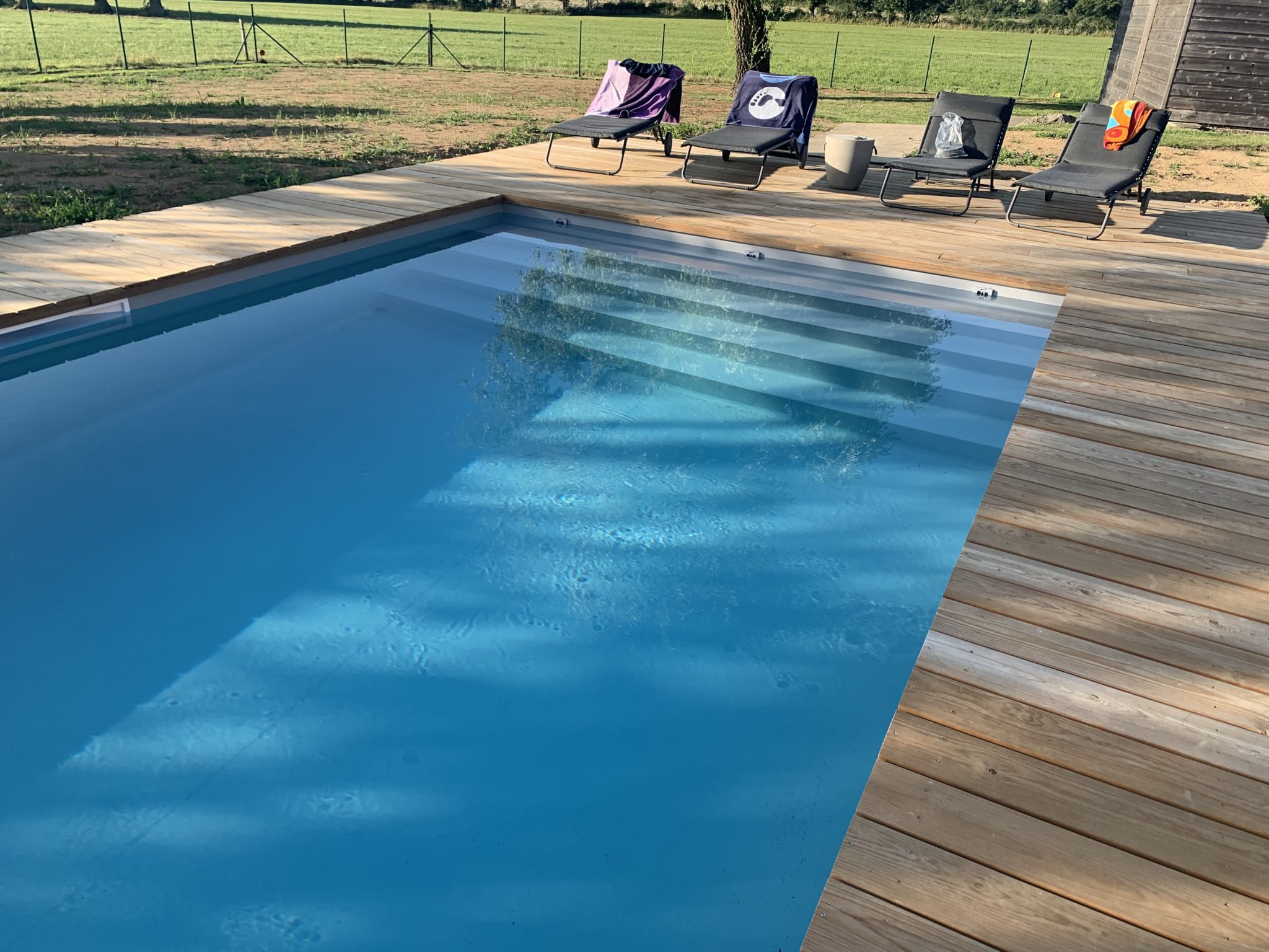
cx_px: 634
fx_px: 953
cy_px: 476
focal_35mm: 26
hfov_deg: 67.3
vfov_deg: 53.1
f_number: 1.8
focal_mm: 4.25
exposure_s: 1/601
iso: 25
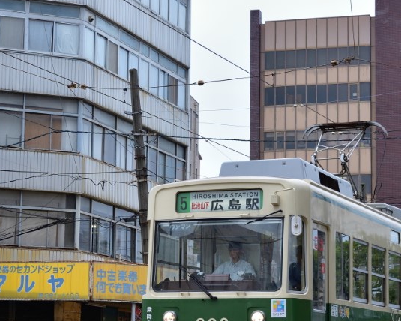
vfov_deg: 15.8
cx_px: 161
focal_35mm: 97
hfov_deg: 19.7
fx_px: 1151
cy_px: 202
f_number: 4.5
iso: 200
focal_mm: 32
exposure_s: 1/500
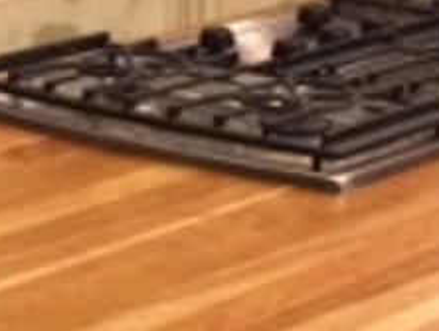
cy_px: 6
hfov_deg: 11.3
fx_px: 2209
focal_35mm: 174
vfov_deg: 8.5
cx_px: 266
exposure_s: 1/15
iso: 320
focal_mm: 4.15
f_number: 2.2
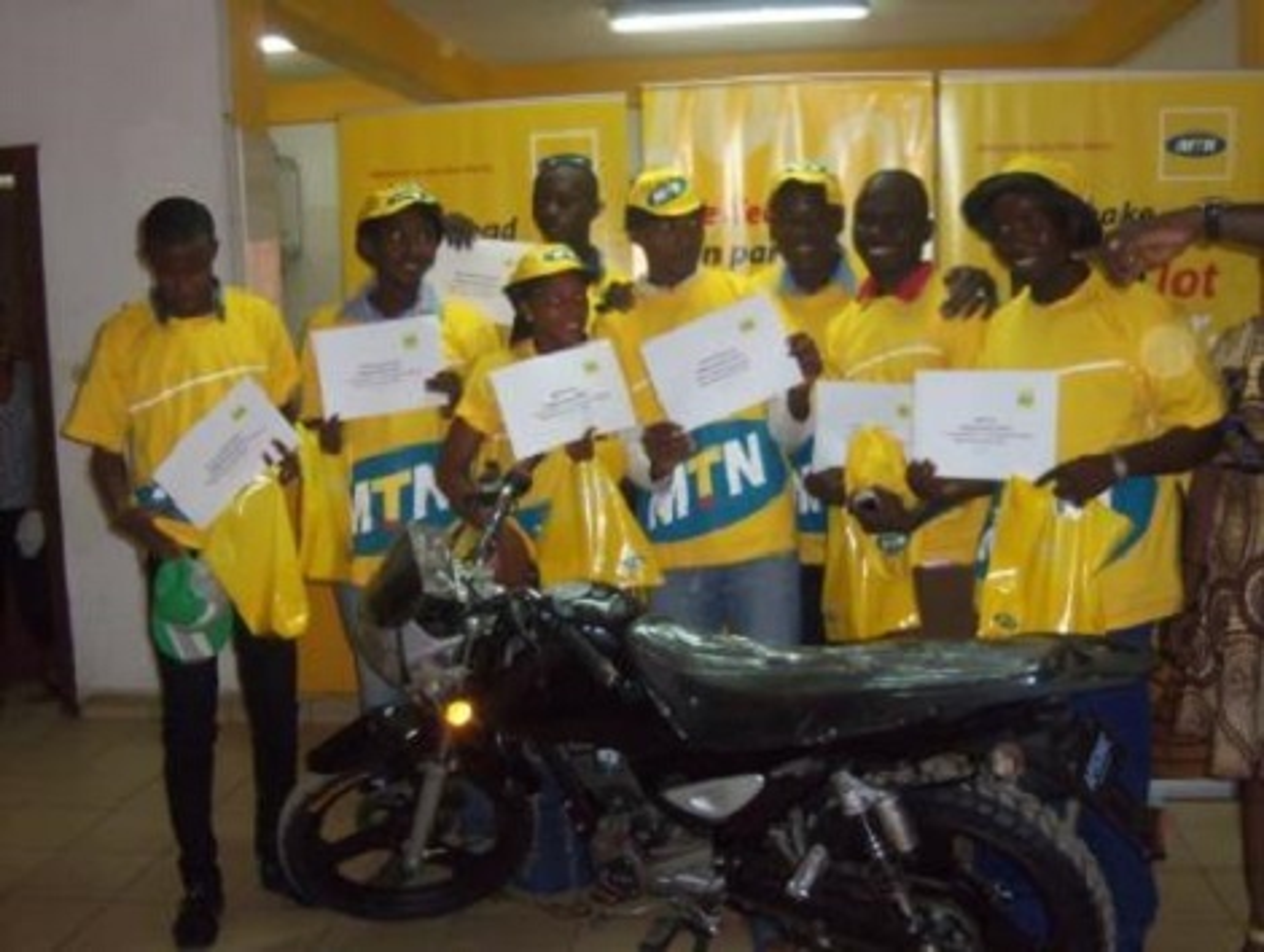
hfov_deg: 48.9
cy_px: 476
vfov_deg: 37.8
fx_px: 1390
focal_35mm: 38
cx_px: 632
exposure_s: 1/50
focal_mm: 6.8
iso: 400
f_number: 4.3
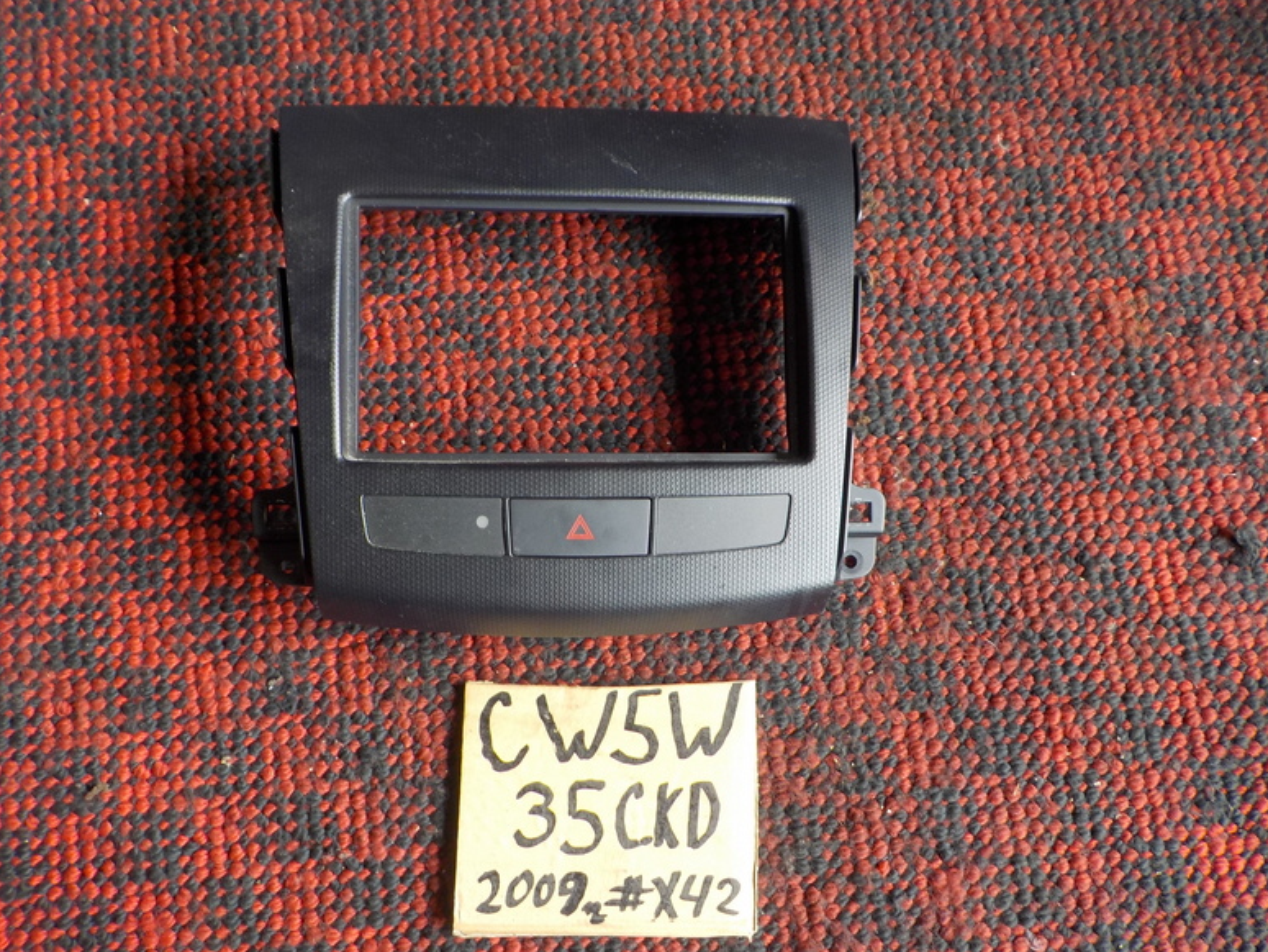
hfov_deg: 58.3
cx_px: 624
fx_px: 1136
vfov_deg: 45.5
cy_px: 488
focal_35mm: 31
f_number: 3.3
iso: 125
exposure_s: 1/50
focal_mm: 4.1
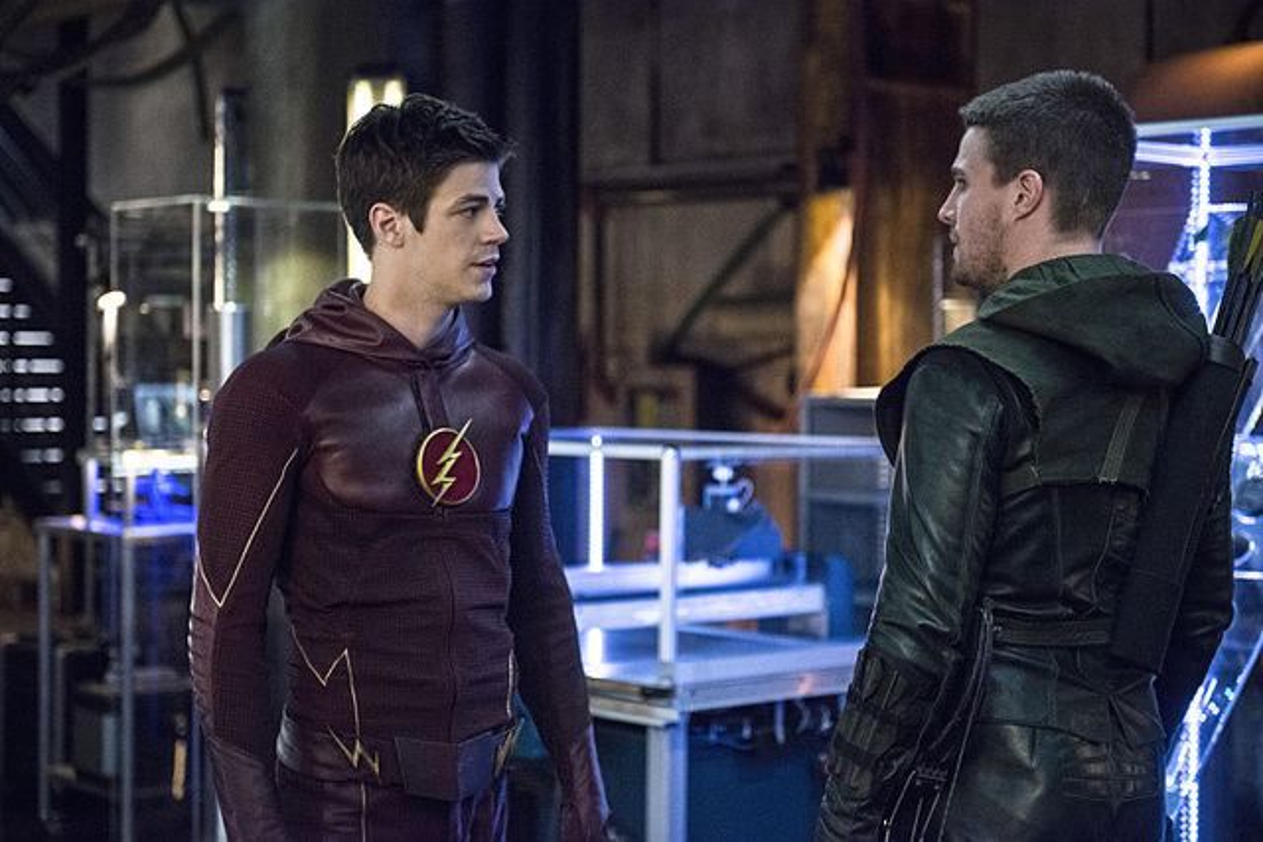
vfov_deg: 19.5
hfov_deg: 28.8
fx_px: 2456
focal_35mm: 70
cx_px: 632
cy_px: 421
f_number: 3.5
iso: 5000
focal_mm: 70
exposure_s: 1/160
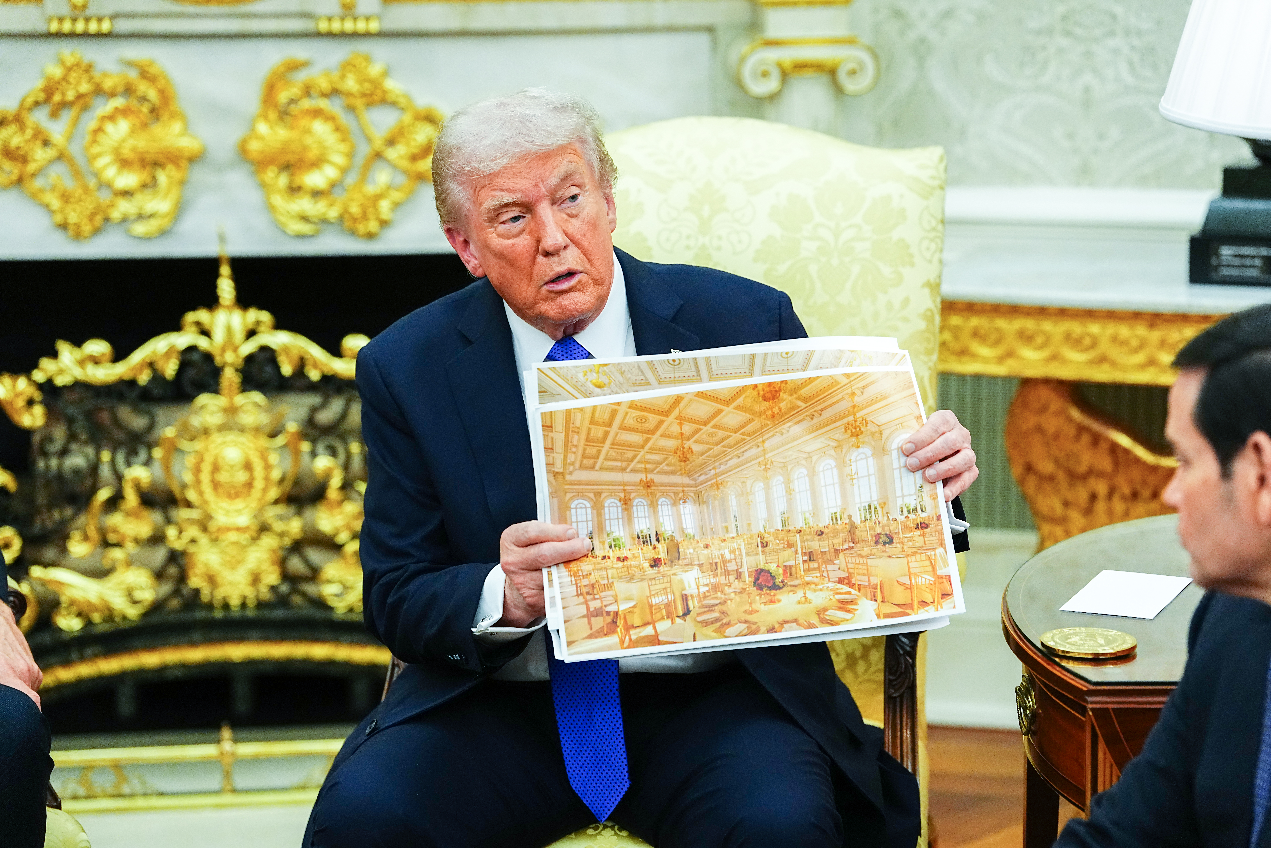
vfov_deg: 12.6
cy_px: 424
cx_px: 636
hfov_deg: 18.8
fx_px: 3848
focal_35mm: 109
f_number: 2.8
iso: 4000
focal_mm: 109
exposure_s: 1/400
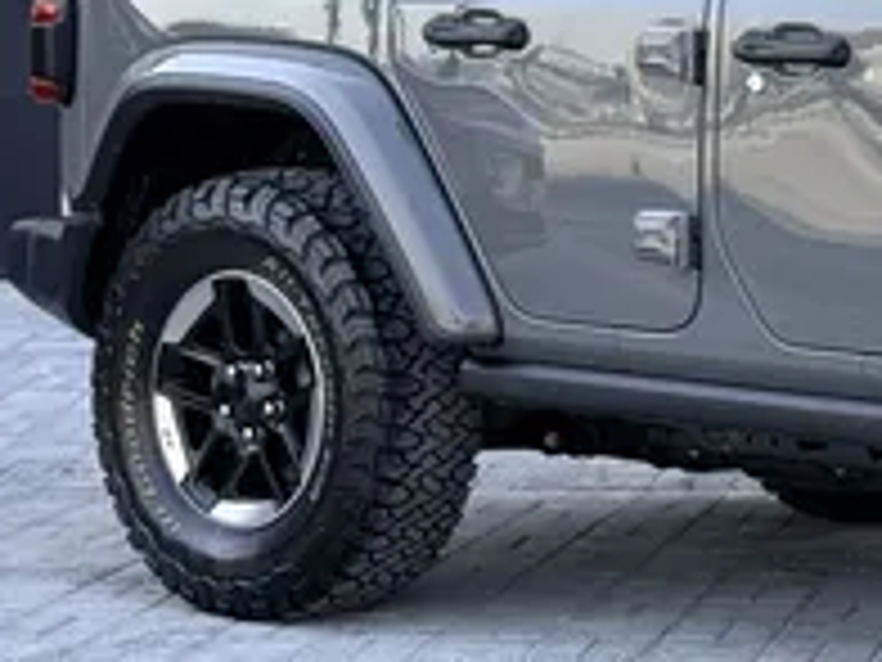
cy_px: 68
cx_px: 1260
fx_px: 4000
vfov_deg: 9.4
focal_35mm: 157
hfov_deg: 12.1
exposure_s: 1/917
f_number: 1.78
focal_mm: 6.76
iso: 80
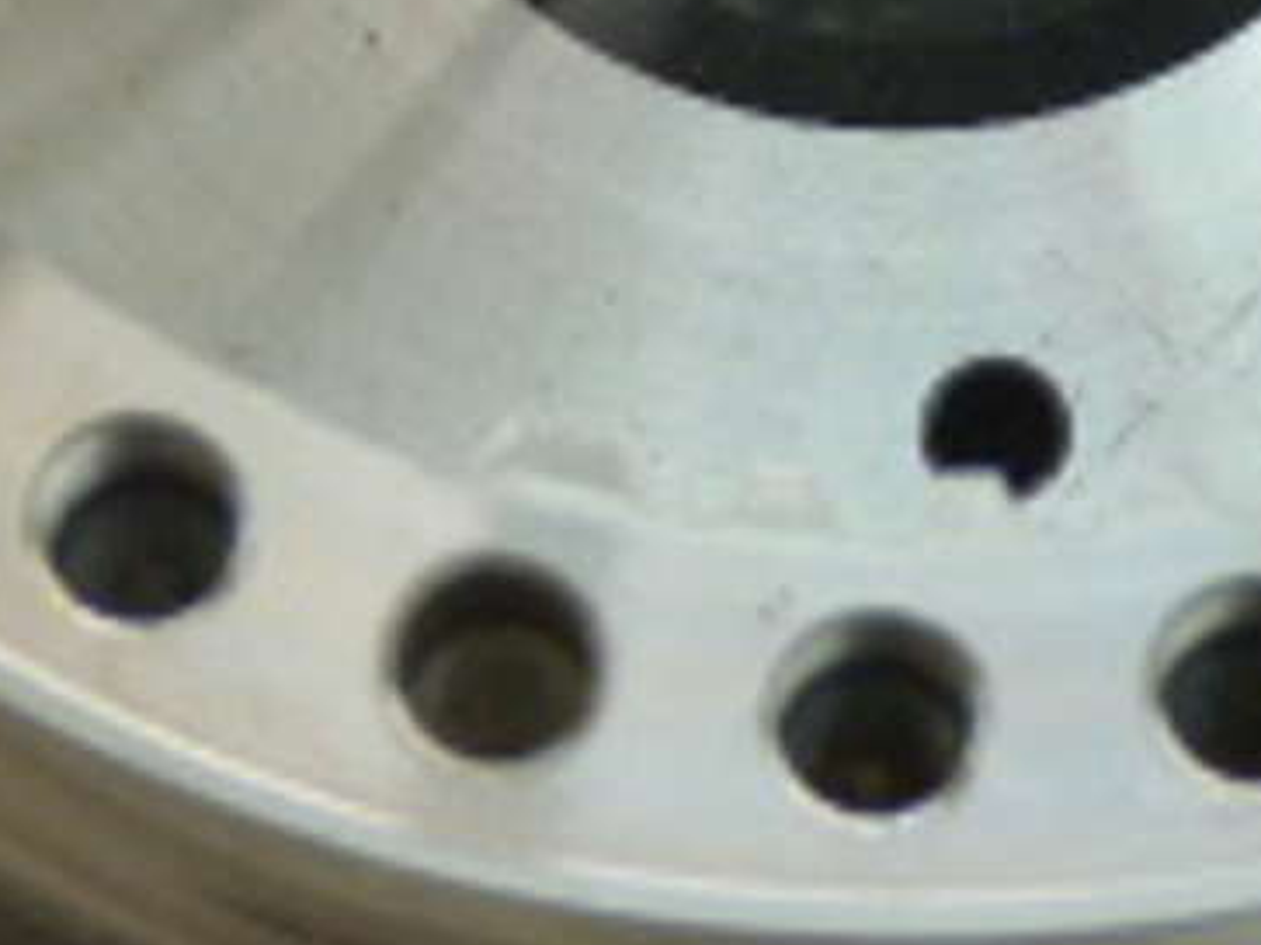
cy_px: -229
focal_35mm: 662
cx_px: 1007
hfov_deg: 3.0
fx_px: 24108
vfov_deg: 2.2
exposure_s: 1/60
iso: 100
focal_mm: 21.6
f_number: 3.5
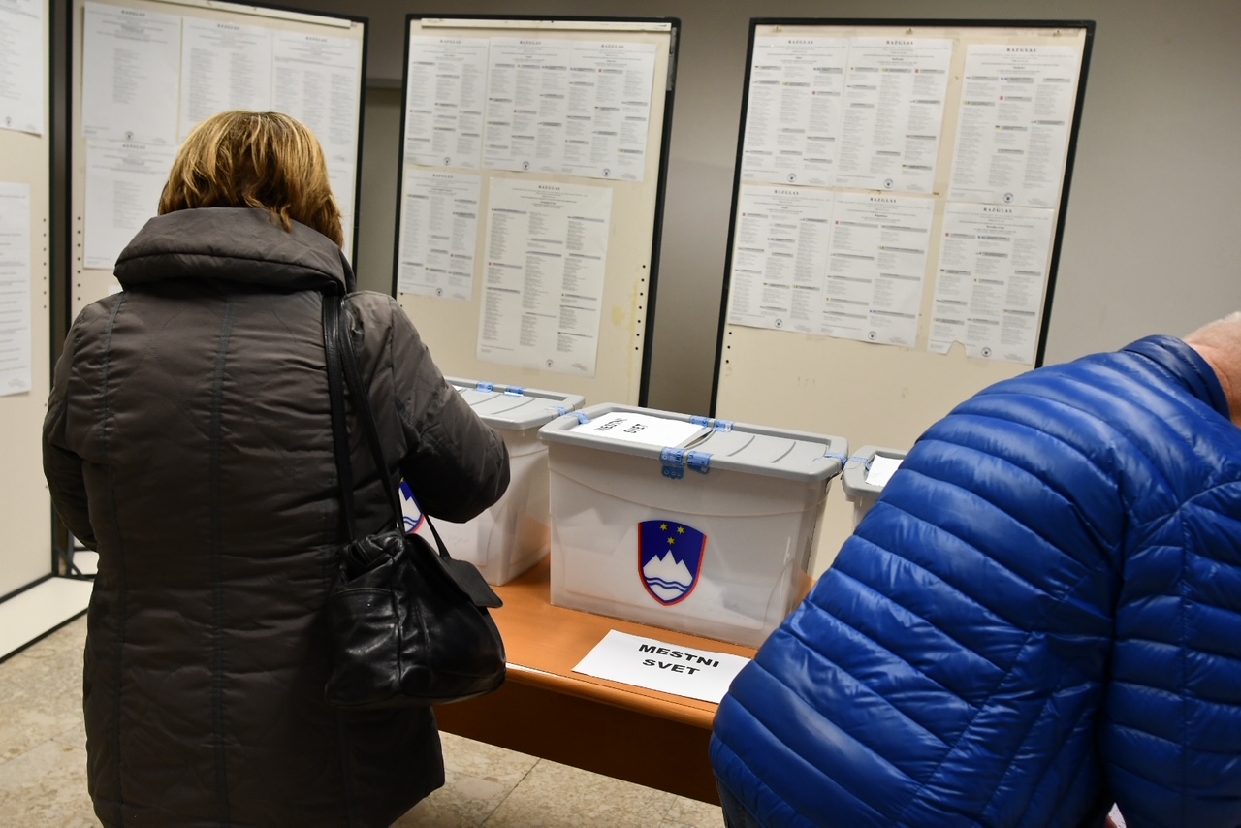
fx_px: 1034
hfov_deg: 61.9
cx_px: 620
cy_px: 414
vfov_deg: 43.6
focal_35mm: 30
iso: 800
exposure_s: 1/250
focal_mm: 20
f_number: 2.8
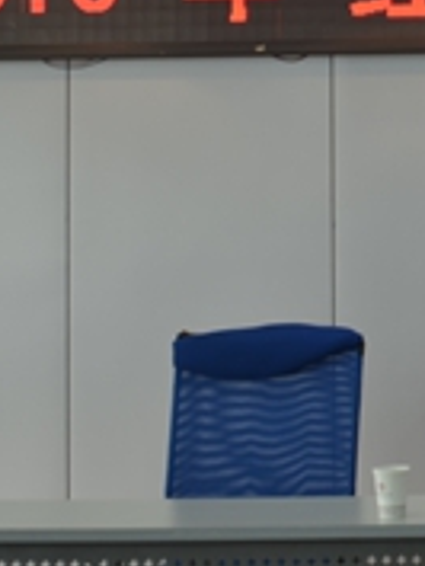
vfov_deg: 17.0
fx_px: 1864
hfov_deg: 12.5
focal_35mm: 114
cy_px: 46
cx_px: 604
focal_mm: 28
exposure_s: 1/20
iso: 100
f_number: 3.5
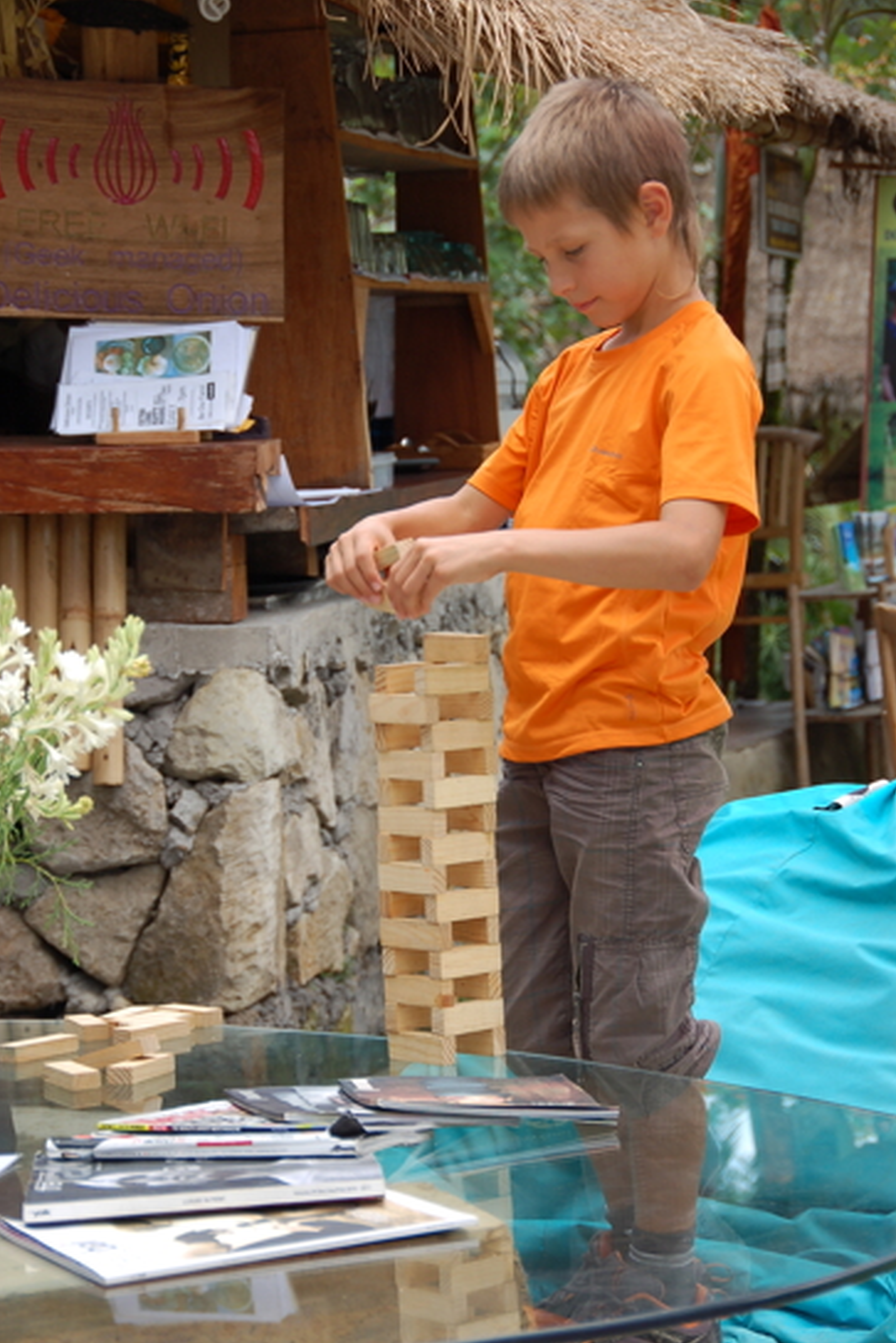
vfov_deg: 21.7
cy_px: 669
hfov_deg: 14.6
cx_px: 447
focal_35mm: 94
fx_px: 3507
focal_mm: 62
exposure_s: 1/200
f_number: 5.3
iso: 200
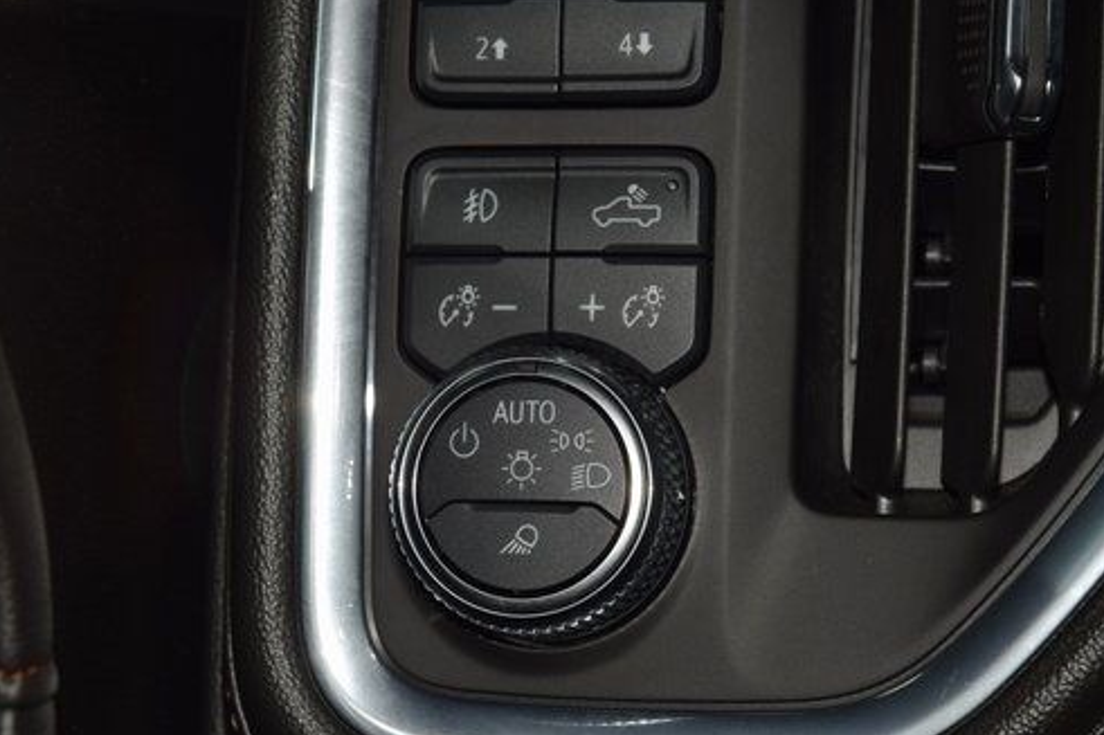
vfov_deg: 10.0
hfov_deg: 15.0
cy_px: 433
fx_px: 4200
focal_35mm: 137
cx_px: 497
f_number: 8
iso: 100
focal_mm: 70
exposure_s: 1/125
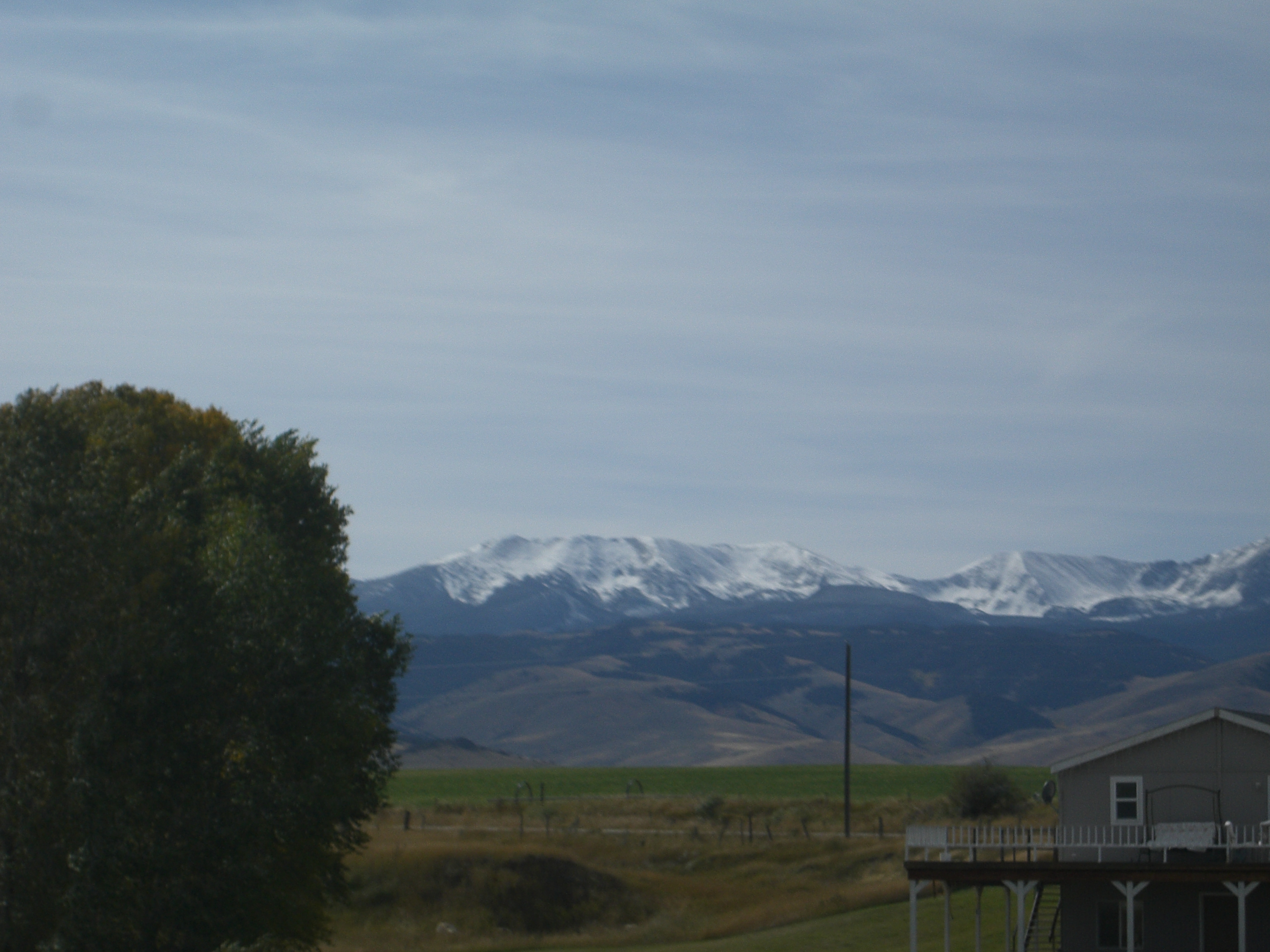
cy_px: 476
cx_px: 635
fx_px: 4182
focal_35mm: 114
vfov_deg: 13.0
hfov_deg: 17.3
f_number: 14.8
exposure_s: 1/200
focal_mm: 23.7
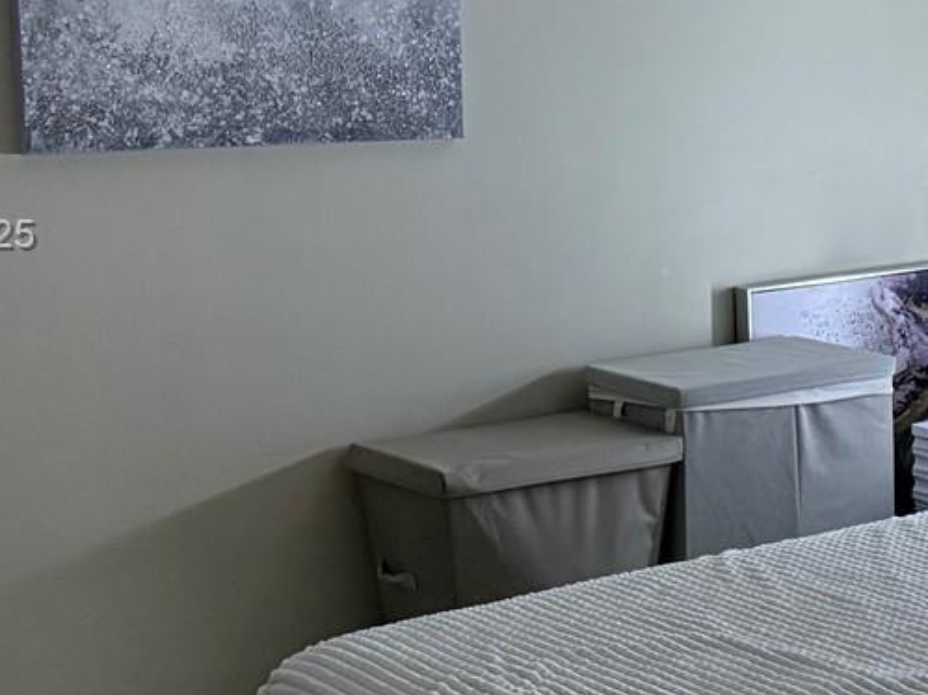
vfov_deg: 19.1
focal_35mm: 77
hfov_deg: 24.2
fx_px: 2064
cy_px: 238
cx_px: 928
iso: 500
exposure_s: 1/60
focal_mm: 6.76
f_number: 1.78
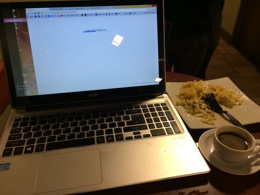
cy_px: 97
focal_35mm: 31
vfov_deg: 45.5
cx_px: 134
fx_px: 233
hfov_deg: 58.3
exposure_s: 1/30
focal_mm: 4.12
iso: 100
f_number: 2.2
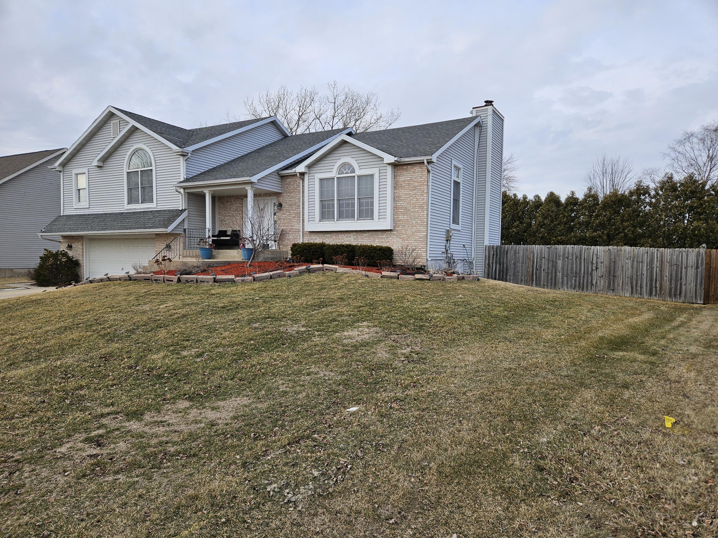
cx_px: 359
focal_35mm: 23
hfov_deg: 73.9
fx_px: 477
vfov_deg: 58.9
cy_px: 269
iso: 25
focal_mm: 5.4
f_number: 1.8
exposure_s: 1/1182
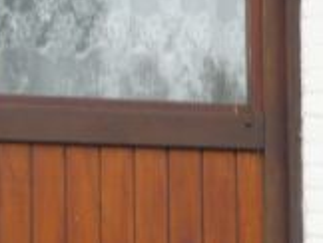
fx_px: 4196
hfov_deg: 4.4
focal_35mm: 449
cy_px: 462
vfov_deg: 3.3
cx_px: -52
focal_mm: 14.2
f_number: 4.7
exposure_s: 1/50
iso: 100
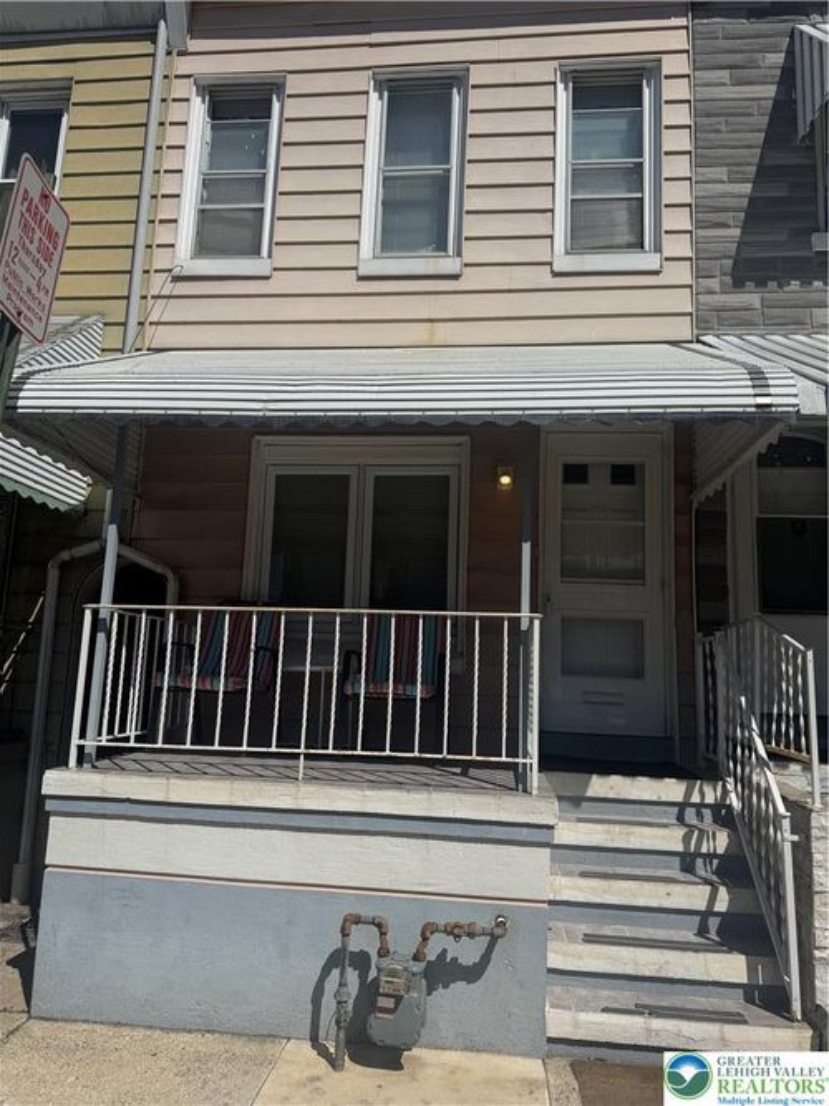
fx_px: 767
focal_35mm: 24
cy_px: 553
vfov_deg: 71.6
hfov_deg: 56.8
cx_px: 414
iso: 80
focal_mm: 6.76
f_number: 1.78
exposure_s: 1/12346
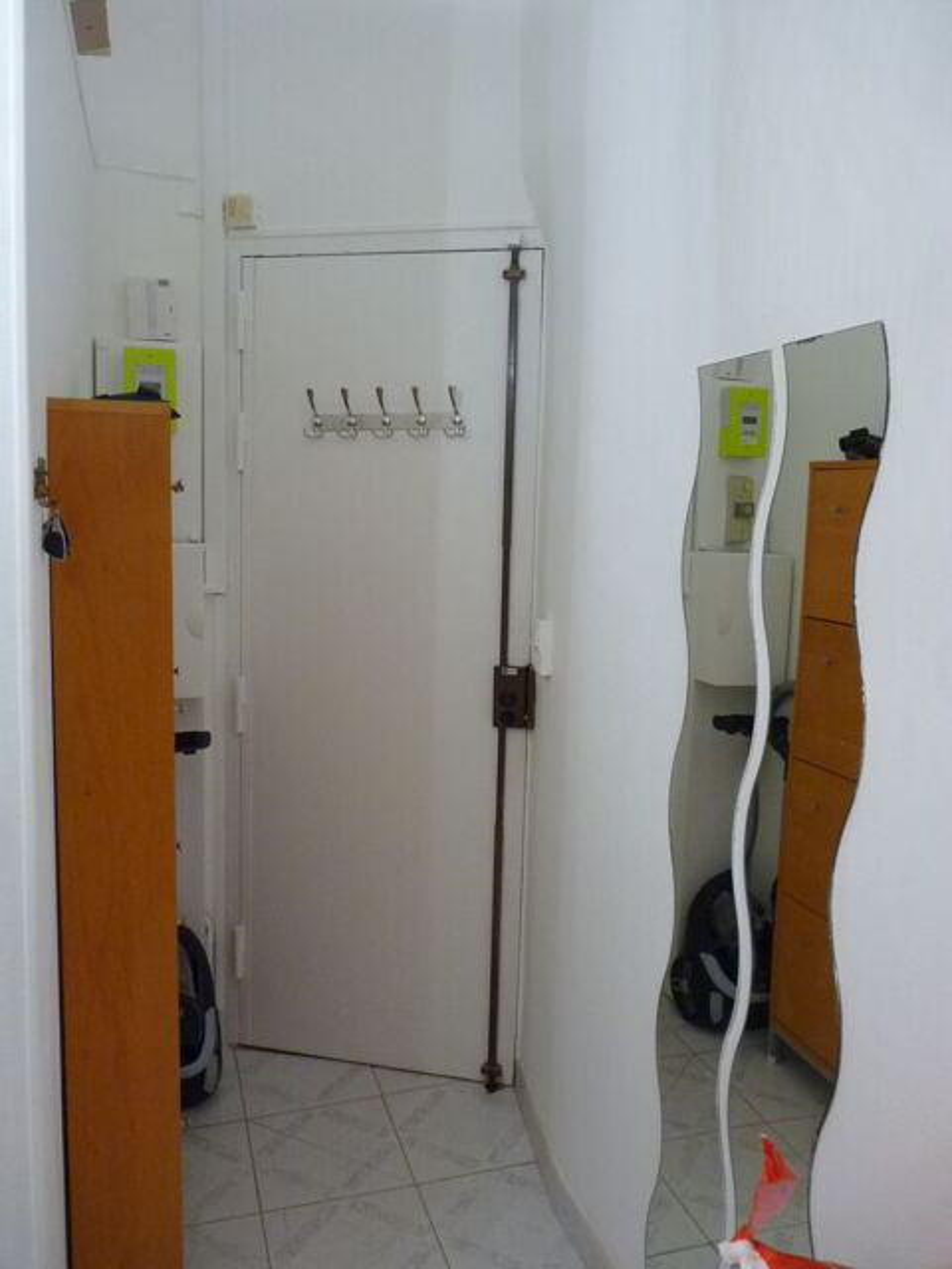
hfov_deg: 51.4
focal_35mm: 27
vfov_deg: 65.3
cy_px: 634
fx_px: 990
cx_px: 476
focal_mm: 4.8
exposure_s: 1/20
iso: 400
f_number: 2.8
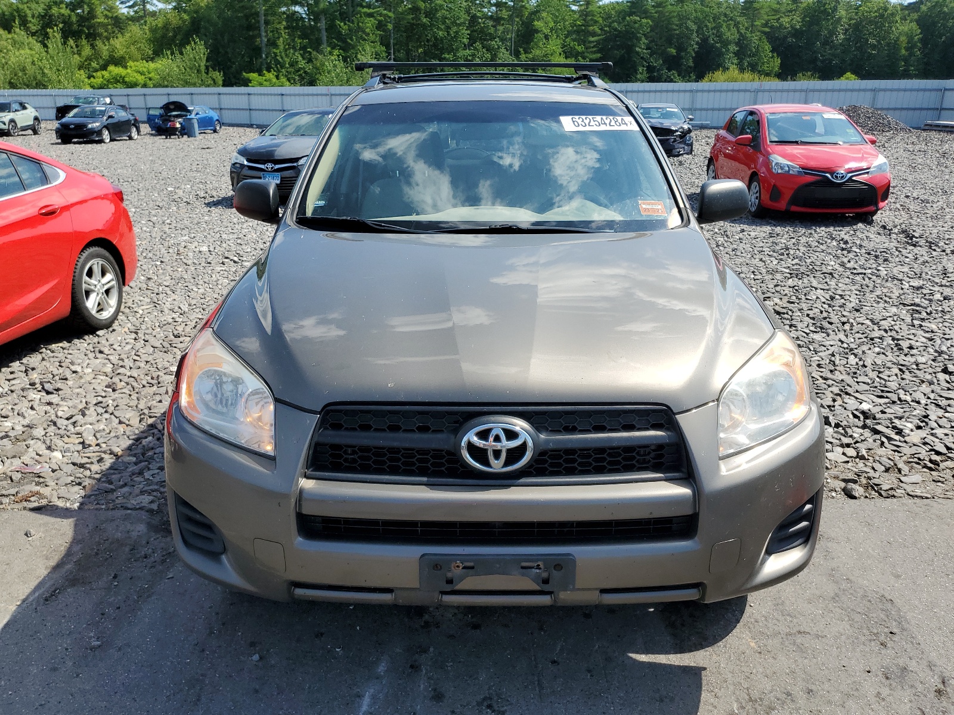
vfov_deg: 53.1
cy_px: 358
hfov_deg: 67.3
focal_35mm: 26
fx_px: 717
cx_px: 477
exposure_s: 1/2500
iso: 50
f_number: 1.5
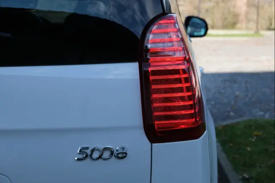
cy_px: 92
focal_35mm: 64
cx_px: 138
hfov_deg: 31.4
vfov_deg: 21.2
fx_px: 489
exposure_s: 1/350
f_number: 5.6
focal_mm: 42.5
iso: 320
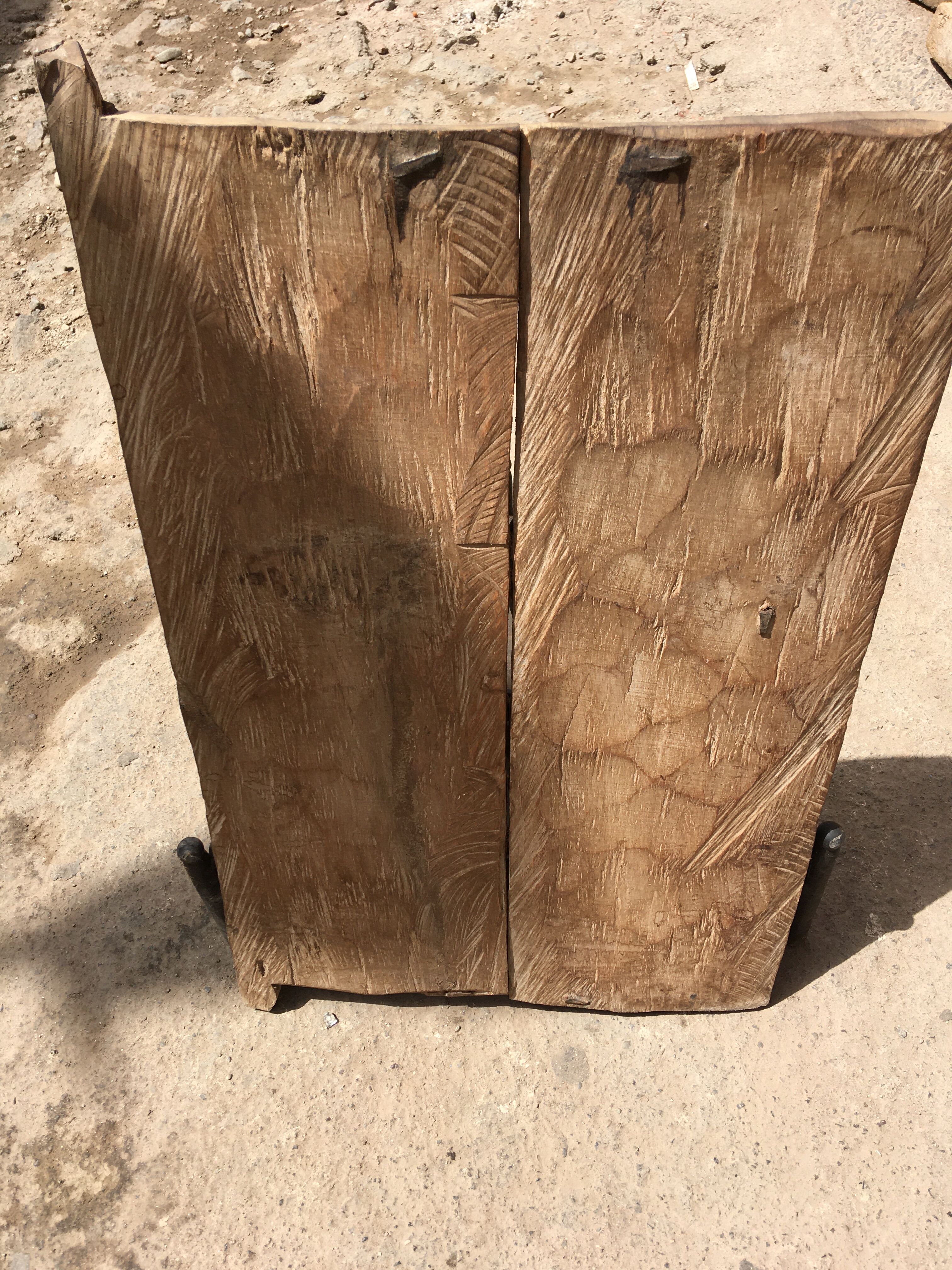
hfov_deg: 48.2
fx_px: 1063
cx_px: 476
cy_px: 635
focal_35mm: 29
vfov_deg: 61.7
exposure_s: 1/916
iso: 25
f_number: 2.2
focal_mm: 4.15
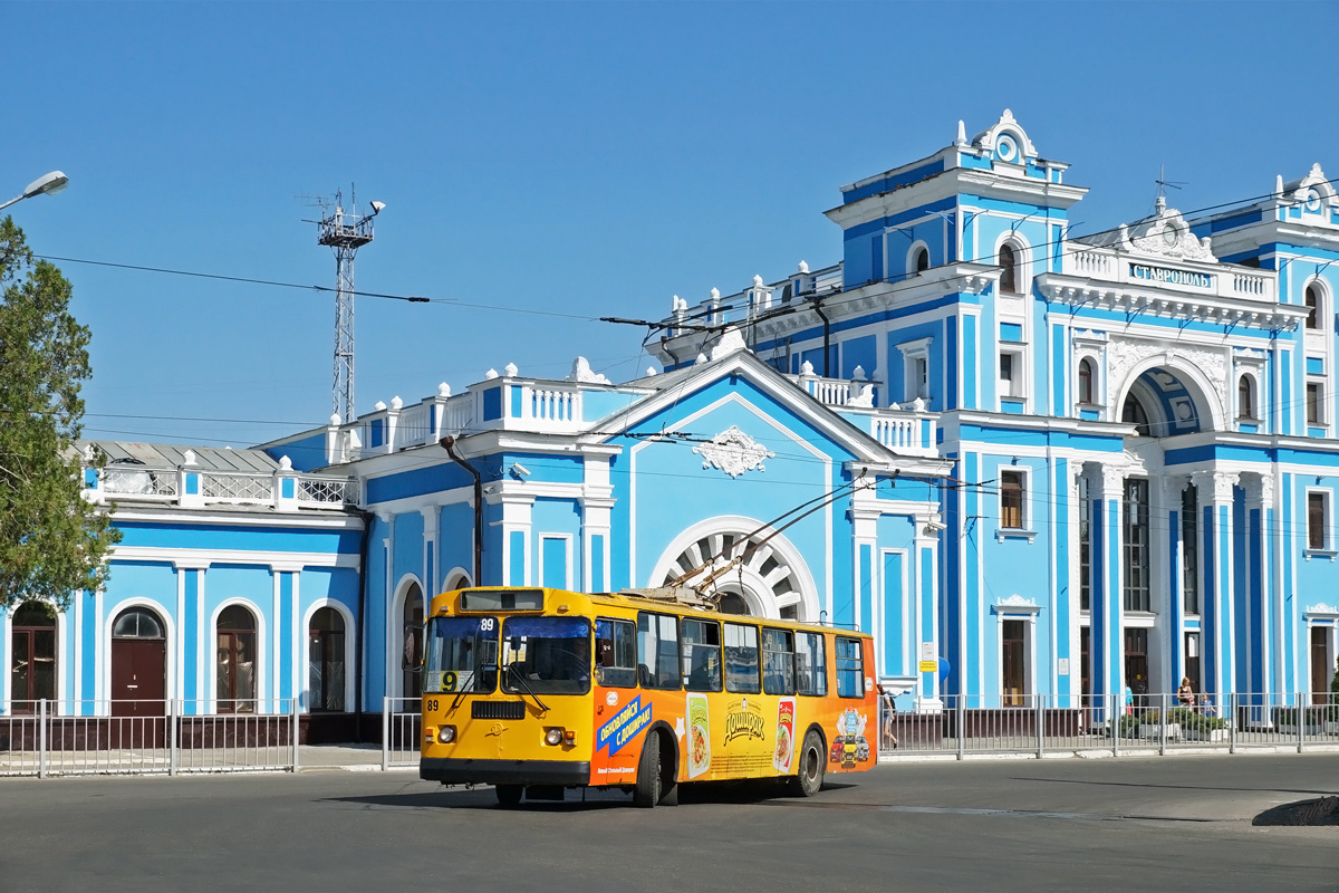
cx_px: 670
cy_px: 446
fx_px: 1953
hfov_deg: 37.9
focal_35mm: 52
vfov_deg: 25.8
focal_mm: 35
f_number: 8
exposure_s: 1/1000
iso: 200
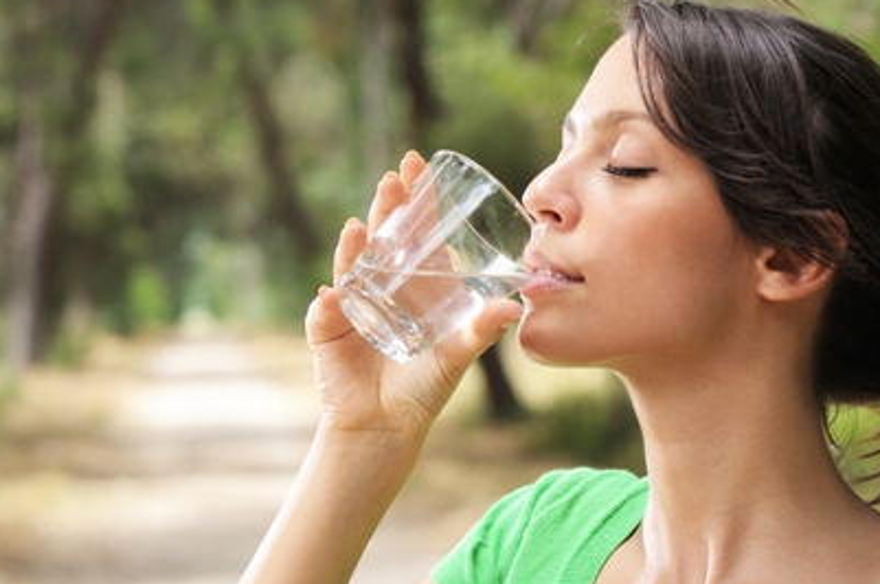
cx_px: 487
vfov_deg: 10.4
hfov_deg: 15.7
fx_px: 3197
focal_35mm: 131
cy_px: 268
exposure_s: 1/250
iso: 200
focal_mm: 70
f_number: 4.5
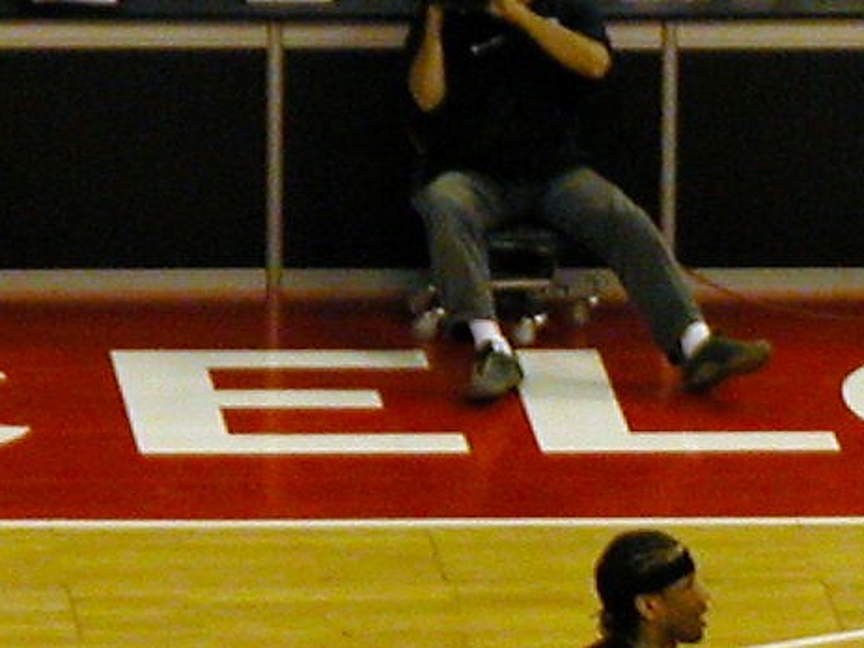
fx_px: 23855
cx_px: 2221
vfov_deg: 1.6
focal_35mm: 956
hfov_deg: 2.1
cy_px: 732
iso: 200
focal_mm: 44.7
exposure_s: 1/125
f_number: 4
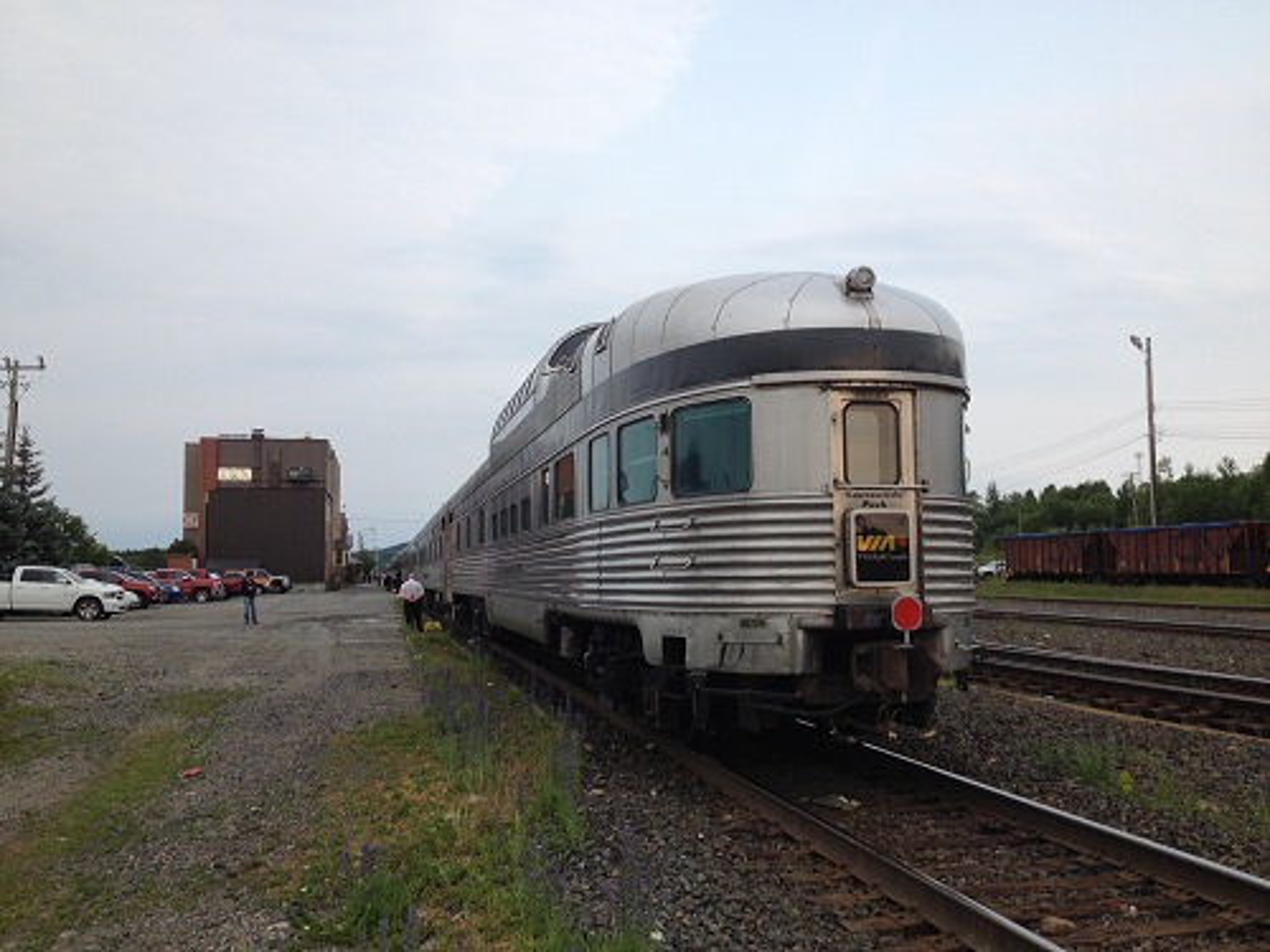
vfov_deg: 40.7
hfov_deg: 52.6
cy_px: 476
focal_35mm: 35
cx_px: 635
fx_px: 1284
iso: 50
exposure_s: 1/690
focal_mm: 4.28
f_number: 2.4
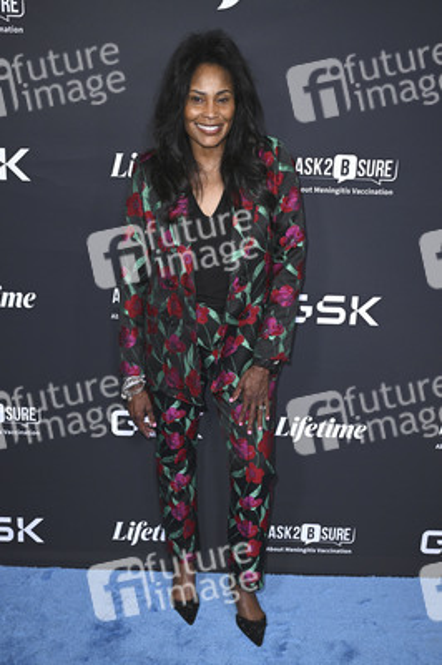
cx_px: 221
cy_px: 332
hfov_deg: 38.3
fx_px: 636
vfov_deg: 55.1
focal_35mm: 34
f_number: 5.6
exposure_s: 1/200
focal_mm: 34.5
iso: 1600
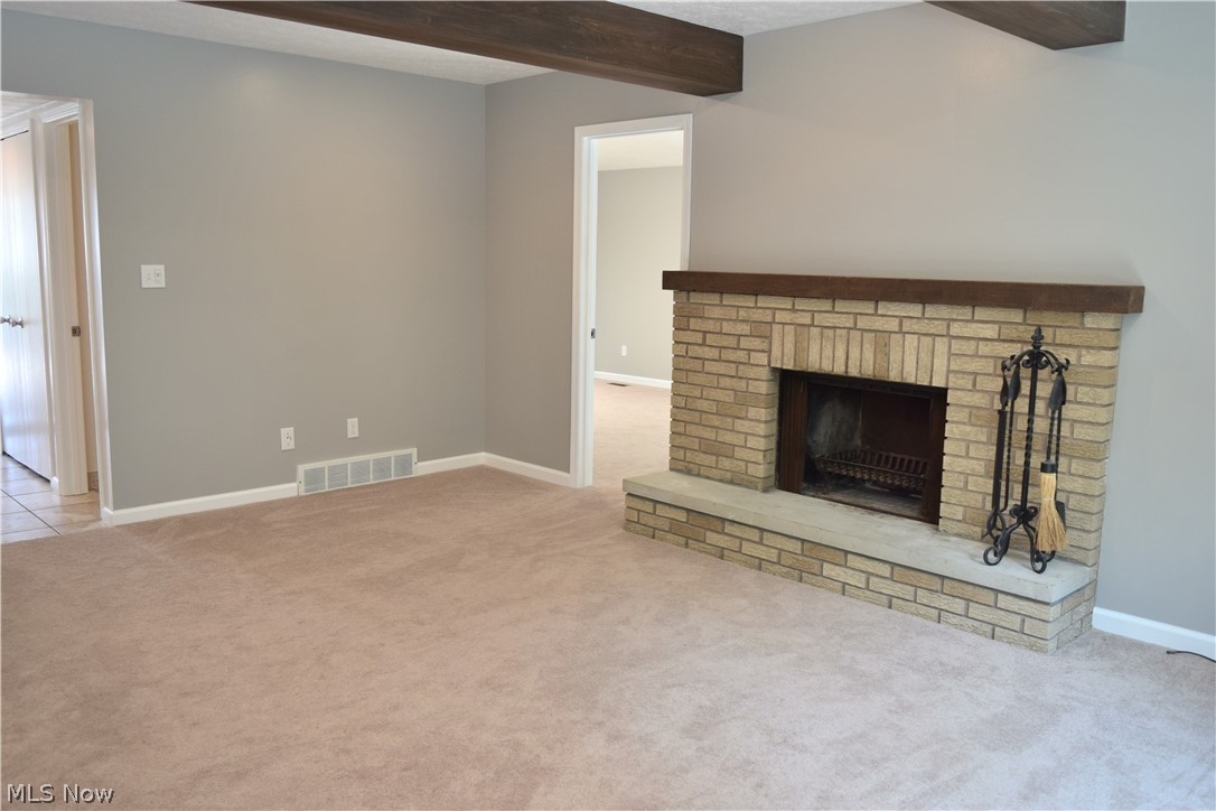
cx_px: 608
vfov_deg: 43.6
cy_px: 406
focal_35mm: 30
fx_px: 1013
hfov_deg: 61.9
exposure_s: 1/80
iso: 400
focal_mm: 20
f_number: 4.5
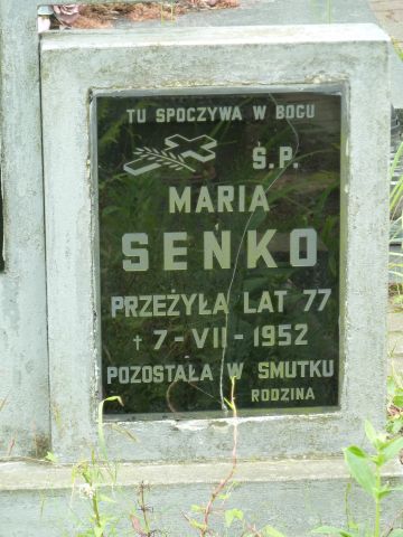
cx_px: 202
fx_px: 2453
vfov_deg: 12.5
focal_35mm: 158
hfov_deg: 9.4
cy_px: 268
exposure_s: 1/60
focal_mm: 25.9
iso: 320
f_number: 4.5
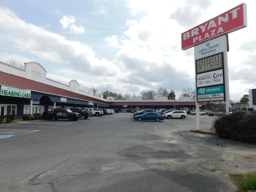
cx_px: 128
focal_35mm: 23
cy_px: 96
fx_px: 170
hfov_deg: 73.9
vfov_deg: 58.9
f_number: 6
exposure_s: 1/640
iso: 125
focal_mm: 4
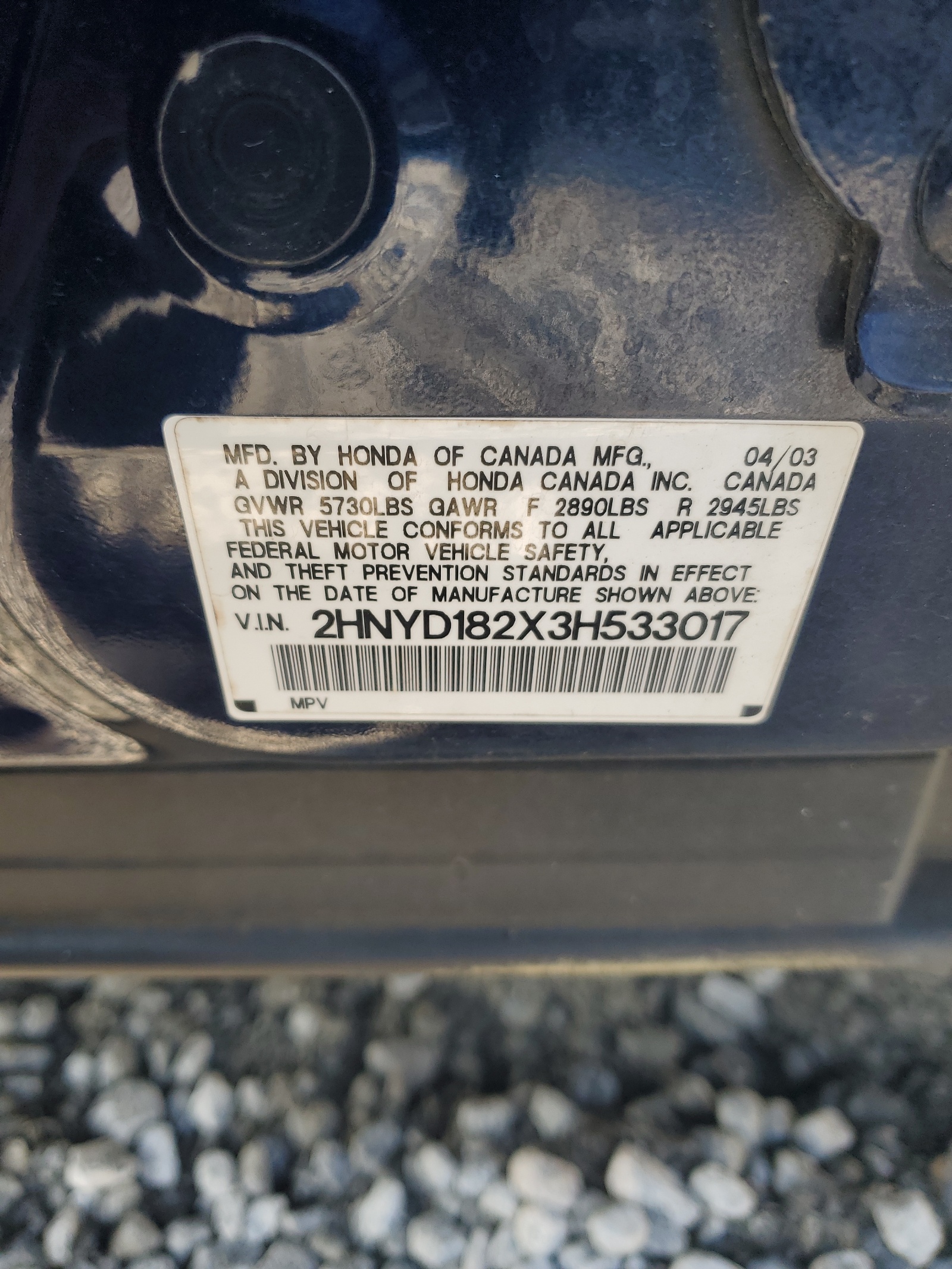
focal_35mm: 26
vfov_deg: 67.3
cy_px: 634
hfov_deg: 53.1
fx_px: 953
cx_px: 476
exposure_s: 1/244
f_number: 1.5
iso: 50
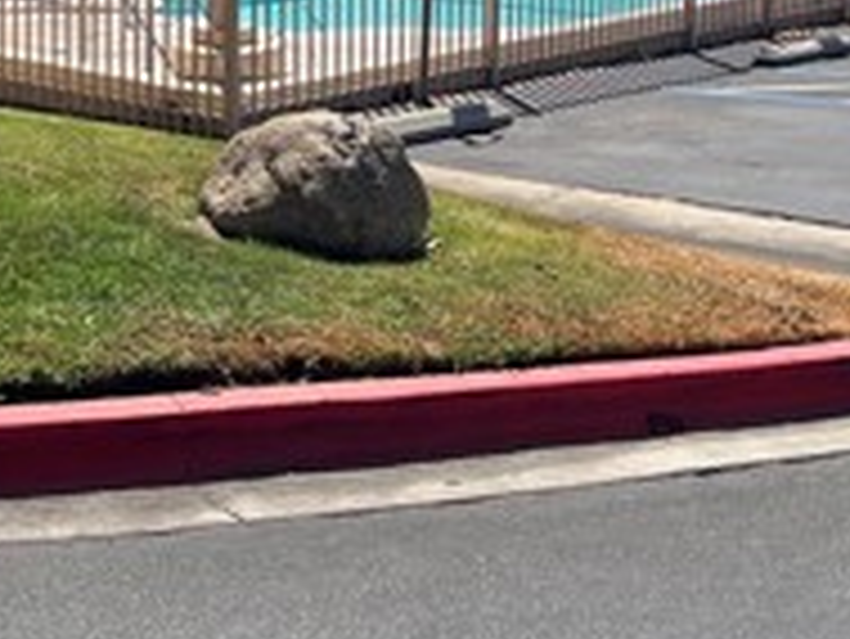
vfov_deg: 16.1
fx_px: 2162
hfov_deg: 22.2
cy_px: -126
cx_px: 360
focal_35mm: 88
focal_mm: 5.1
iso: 50
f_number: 1.6
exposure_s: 1/4854
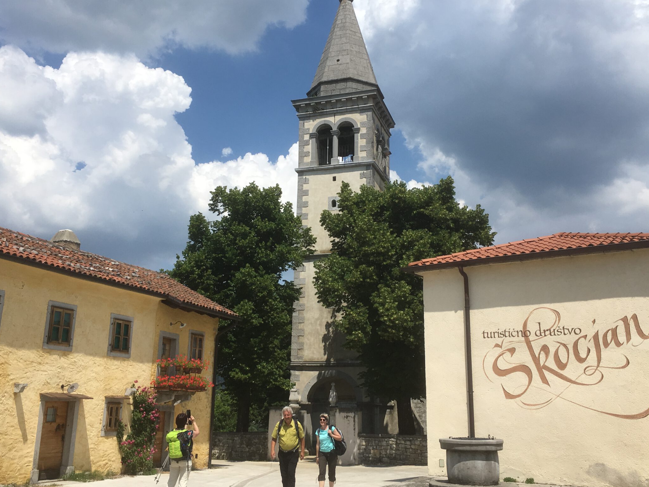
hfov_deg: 51.3
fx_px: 675
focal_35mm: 36
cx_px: 319
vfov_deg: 39.6
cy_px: 226
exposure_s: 1/2653
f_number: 2.2
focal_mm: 4.15
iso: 25
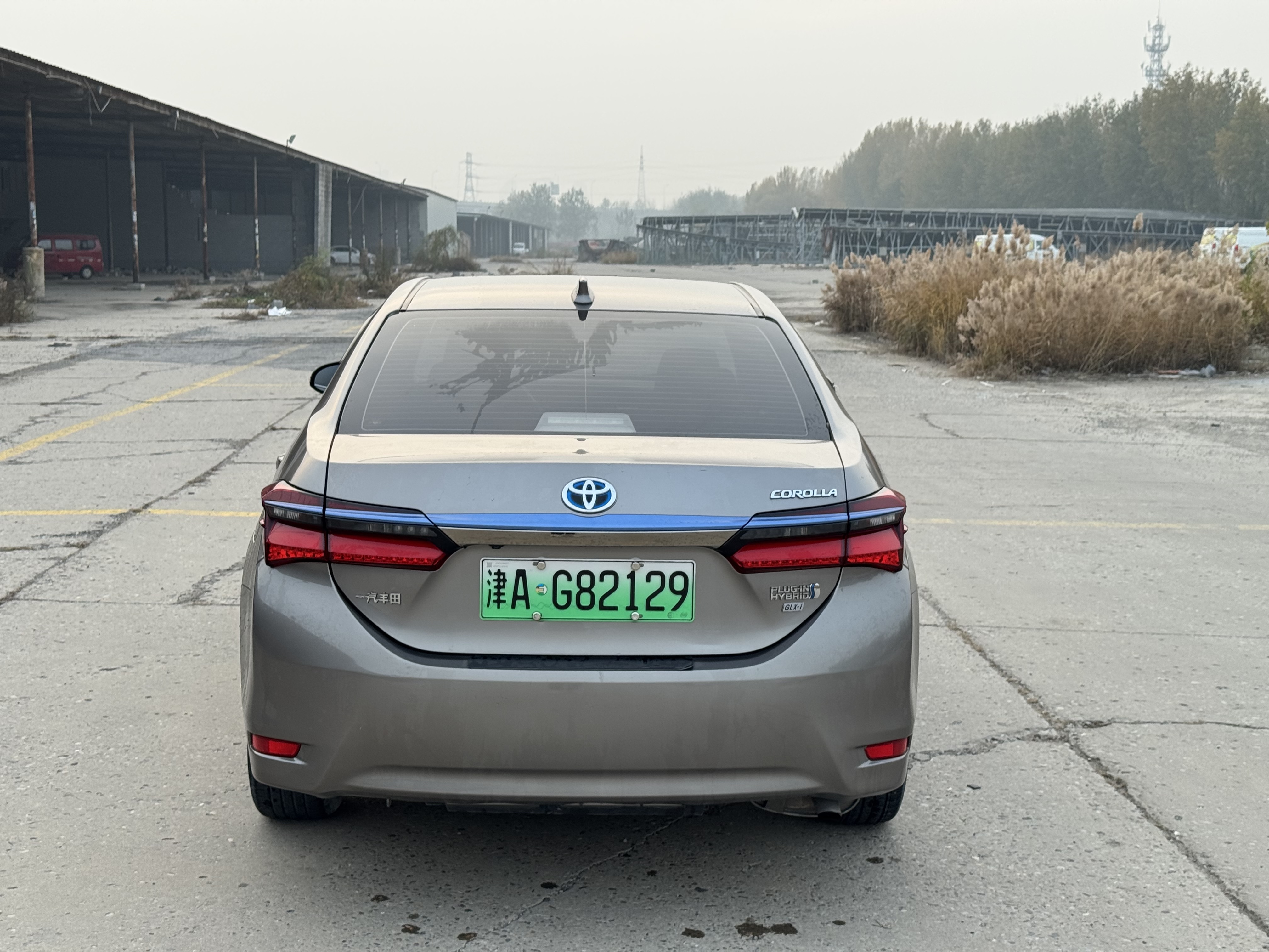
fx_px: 1760
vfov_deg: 30.3
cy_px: 476
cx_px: 634
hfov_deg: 39.7
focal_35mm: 48
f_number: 1.78
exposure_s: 1/121
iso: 50
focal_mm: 6.76
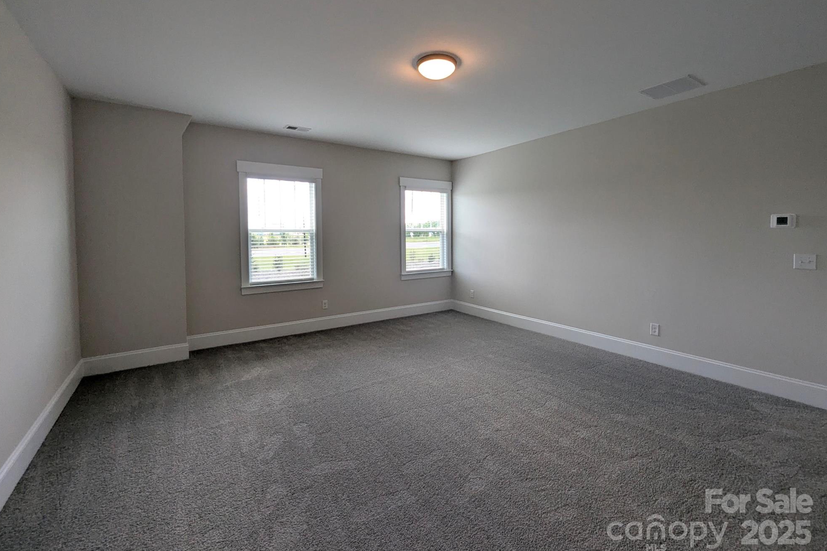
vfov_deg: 80.9
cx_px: 415
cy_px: 246
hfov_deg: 104.3
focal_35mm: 14
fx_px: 322
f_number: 2.2
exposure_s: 1/120
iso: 99
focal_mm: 1.95
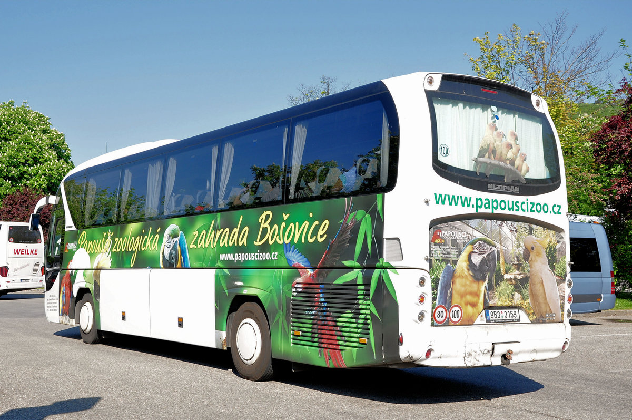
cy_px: 210
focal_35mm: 45
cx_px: 316
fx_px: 789
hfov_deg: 43.7
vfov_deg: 29.8
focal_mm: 30
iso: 200
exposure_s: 1/250
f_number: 8
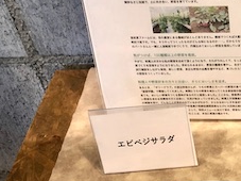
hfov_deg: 22.3
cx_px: 310
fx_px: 550
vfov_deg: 17.9
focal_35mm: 79
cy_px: 209
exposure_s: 1/17
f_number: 1.8
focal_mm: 3.99
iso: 80
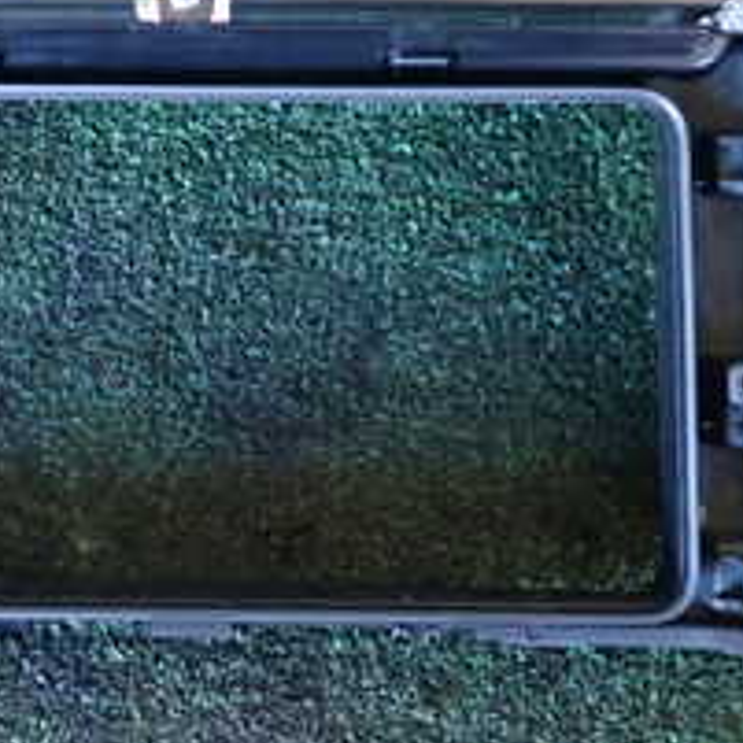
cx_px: 196
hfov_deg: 21.7
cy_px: 7
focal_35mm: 79
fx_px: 1918
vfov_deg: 21.2
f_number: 2.3
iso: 800
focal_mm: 5.4
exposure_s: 1/30
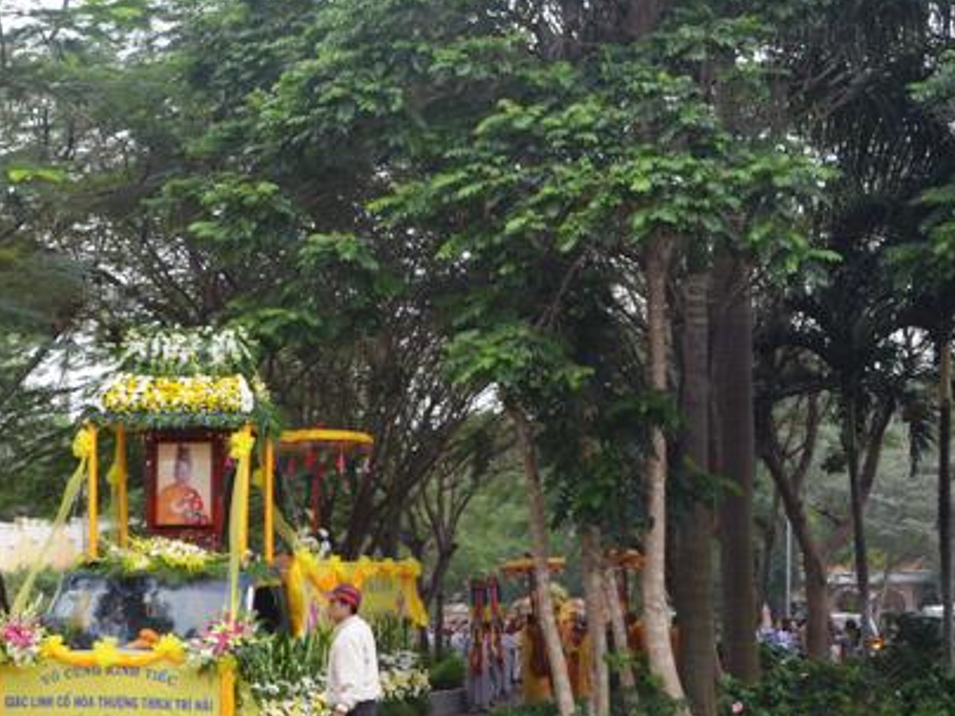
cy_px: 468
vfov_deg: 20.1
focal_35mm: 73
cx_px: 279
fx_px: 2014
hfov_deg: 26.4
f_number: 8
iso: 250
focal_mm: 32
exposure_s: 1/60
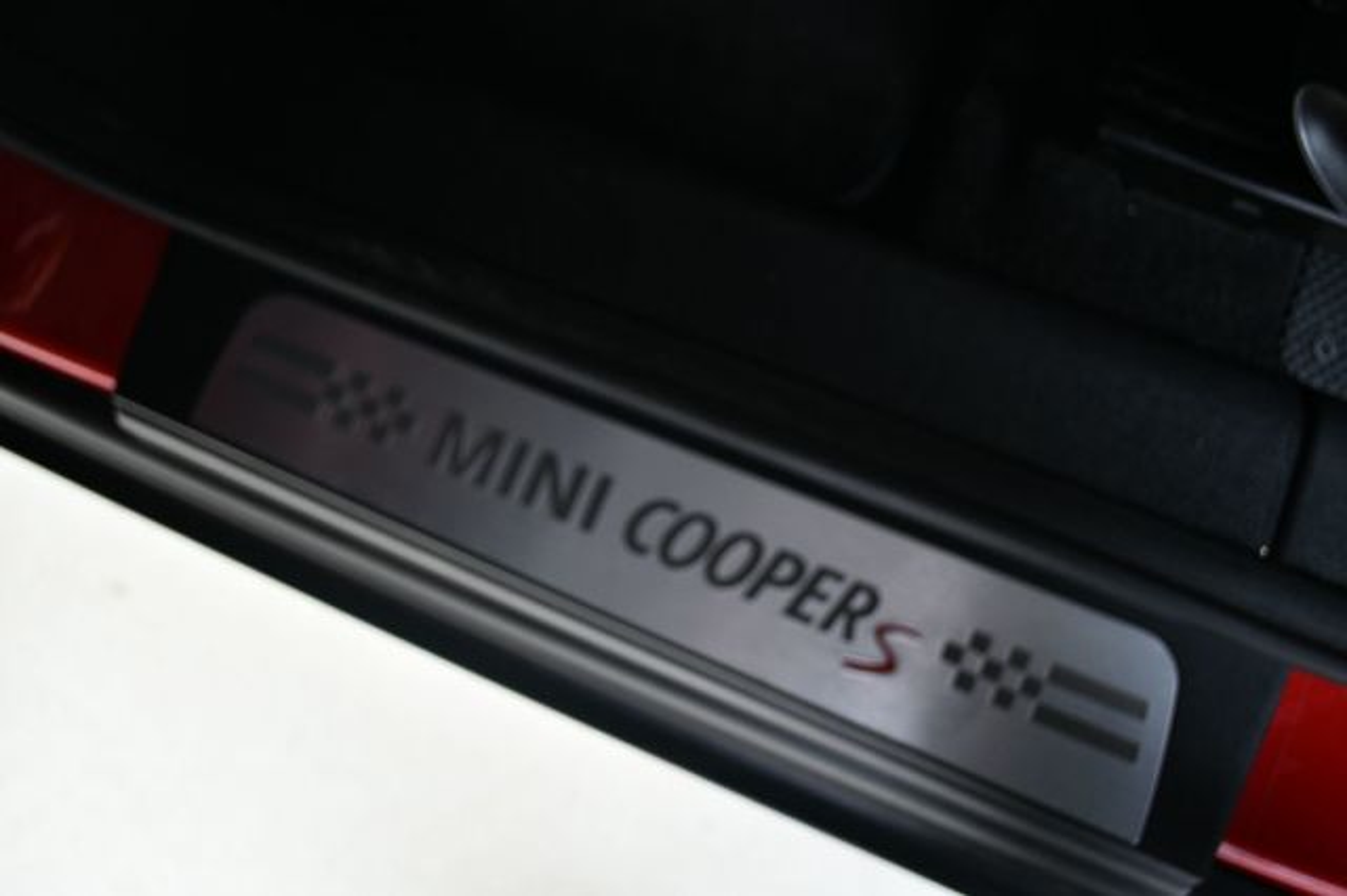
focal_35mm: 39
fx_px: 1458
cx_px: 674
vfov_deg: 34.2
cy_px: 448
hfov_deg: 49.6
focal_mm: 26
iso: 100
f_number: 4.2
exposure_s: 1/200
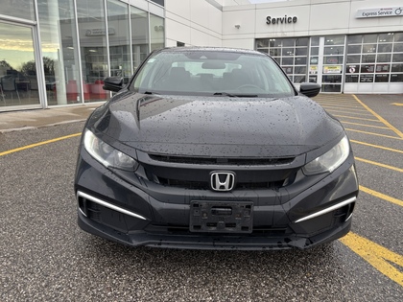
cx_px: 202
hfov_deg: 67.3
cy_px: 151
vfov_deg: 53.1
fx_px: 303
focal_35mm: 26
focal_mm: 5.96
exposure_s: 1/326
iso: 50
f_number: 1.6
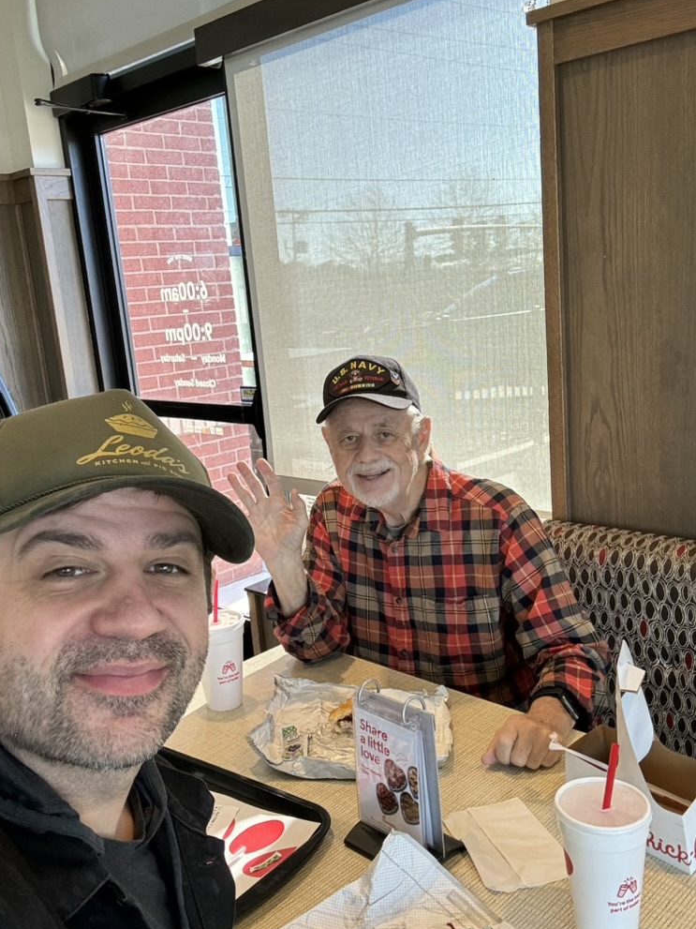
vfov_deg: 58.4
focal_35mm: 31
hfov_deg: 45.4
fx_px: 831
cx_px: 337
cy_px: 475
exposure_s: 1/75
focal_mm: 2.69
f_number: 1.9
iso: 80
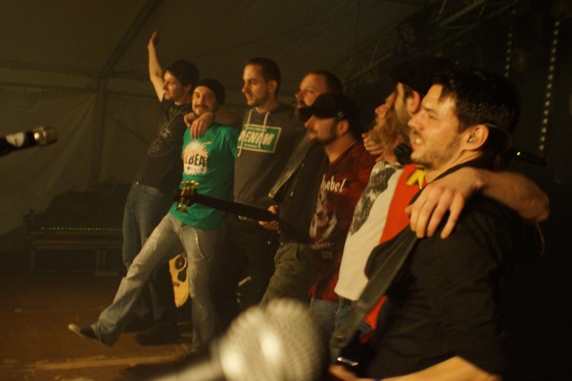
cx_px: 291
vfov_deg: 31.2
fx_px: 683
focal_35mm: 43
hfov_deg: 45.4
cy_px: 190
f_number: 3.5
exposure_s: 1/30
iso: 3200
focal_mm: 28
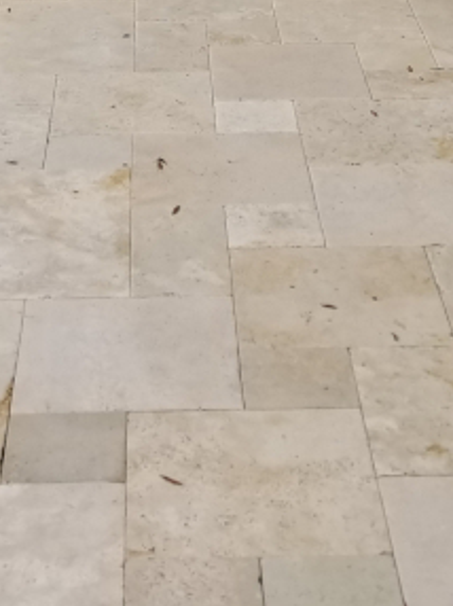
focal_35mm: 97
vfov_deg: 16.7
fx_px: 1695
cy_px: -491
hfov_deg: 15.2
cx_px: 233
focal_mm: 4.3
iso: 50
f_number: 1.7
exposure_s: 1/2216
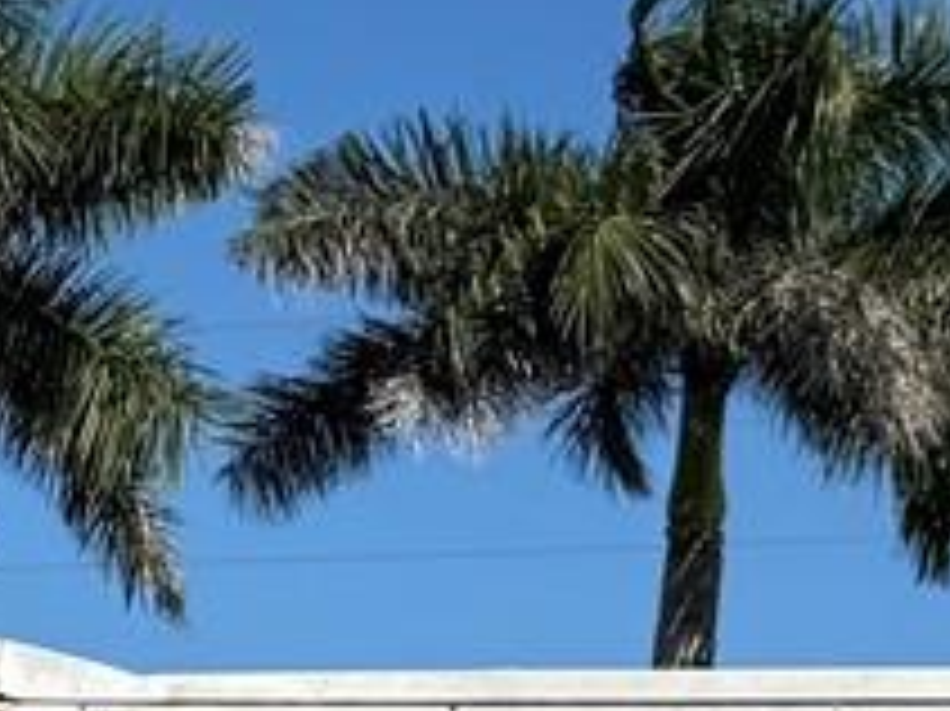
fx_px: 4992
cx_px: -752
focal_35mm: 182
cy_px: 1030
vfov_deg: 8.0
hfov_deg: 10.3
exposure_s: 1/8130
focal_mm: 6.76
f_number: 1.78
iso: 80
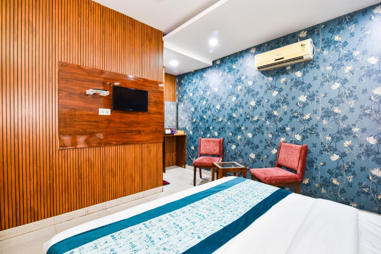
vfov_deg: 73.8
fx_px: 169
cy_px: 127
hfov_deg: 96.7
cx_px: 190
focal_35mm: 16
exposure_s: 1/50
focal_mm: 16
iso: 2000
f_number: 7.1
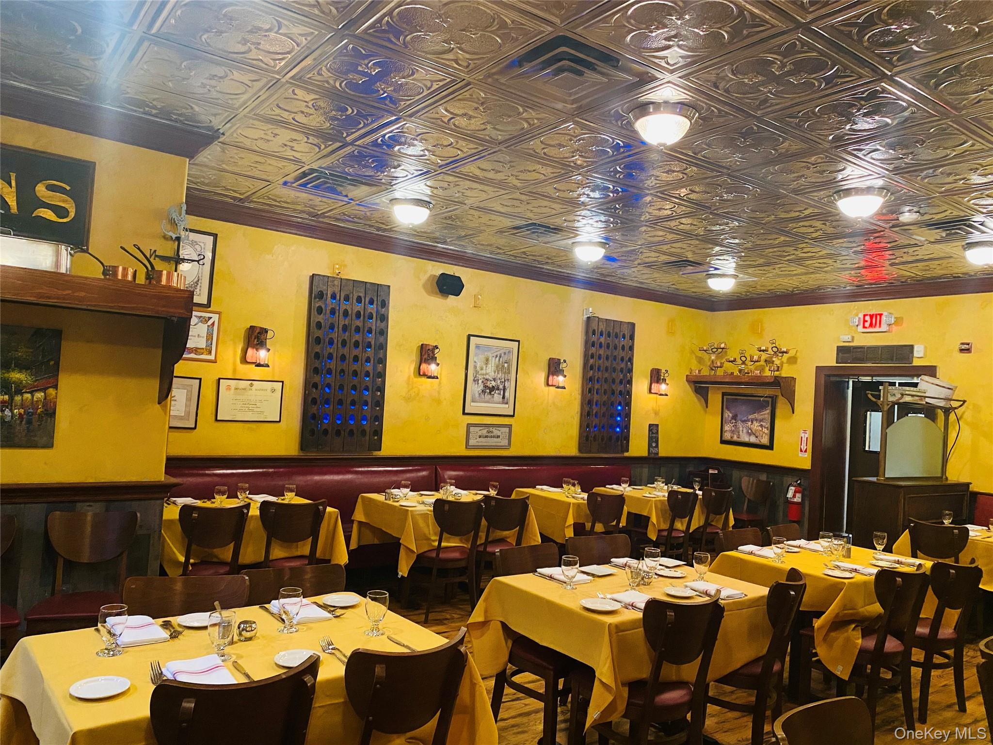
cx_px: 496
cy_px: 372
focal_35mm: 26
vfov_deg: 53.1
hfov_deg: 67.3
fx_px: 746
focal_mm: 4.25
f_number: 1.8
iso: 640
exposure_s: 1/30
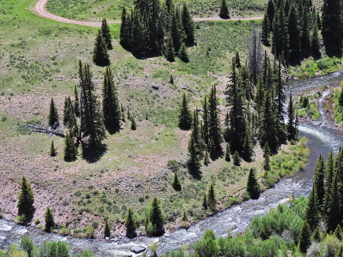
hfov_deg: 27.8
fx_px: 694
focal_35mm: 70
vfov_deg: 21.0
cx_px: 184
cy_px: 121
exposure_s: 1/800
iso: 100
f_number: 3.5
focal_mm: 8.9
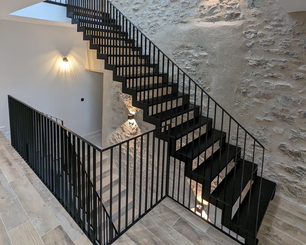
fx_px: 190
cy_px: 74
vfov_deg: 63.1
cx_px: 154
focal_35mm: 21
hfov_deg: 77.6
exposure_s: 1/50
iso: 183
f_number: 2.2
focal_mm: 2.35
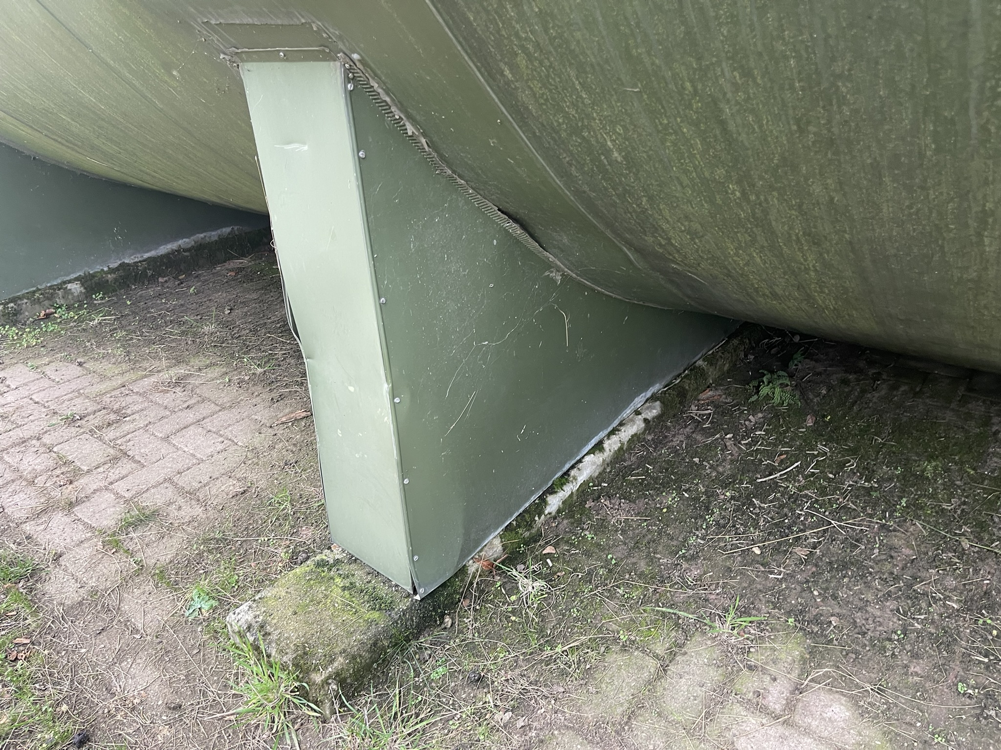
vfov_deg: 54.9
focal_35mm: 25
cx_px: 500
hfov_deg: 69.4
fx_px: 723
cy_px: 375
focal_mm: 5.1
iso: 160
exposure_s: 1/60
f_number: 1.6
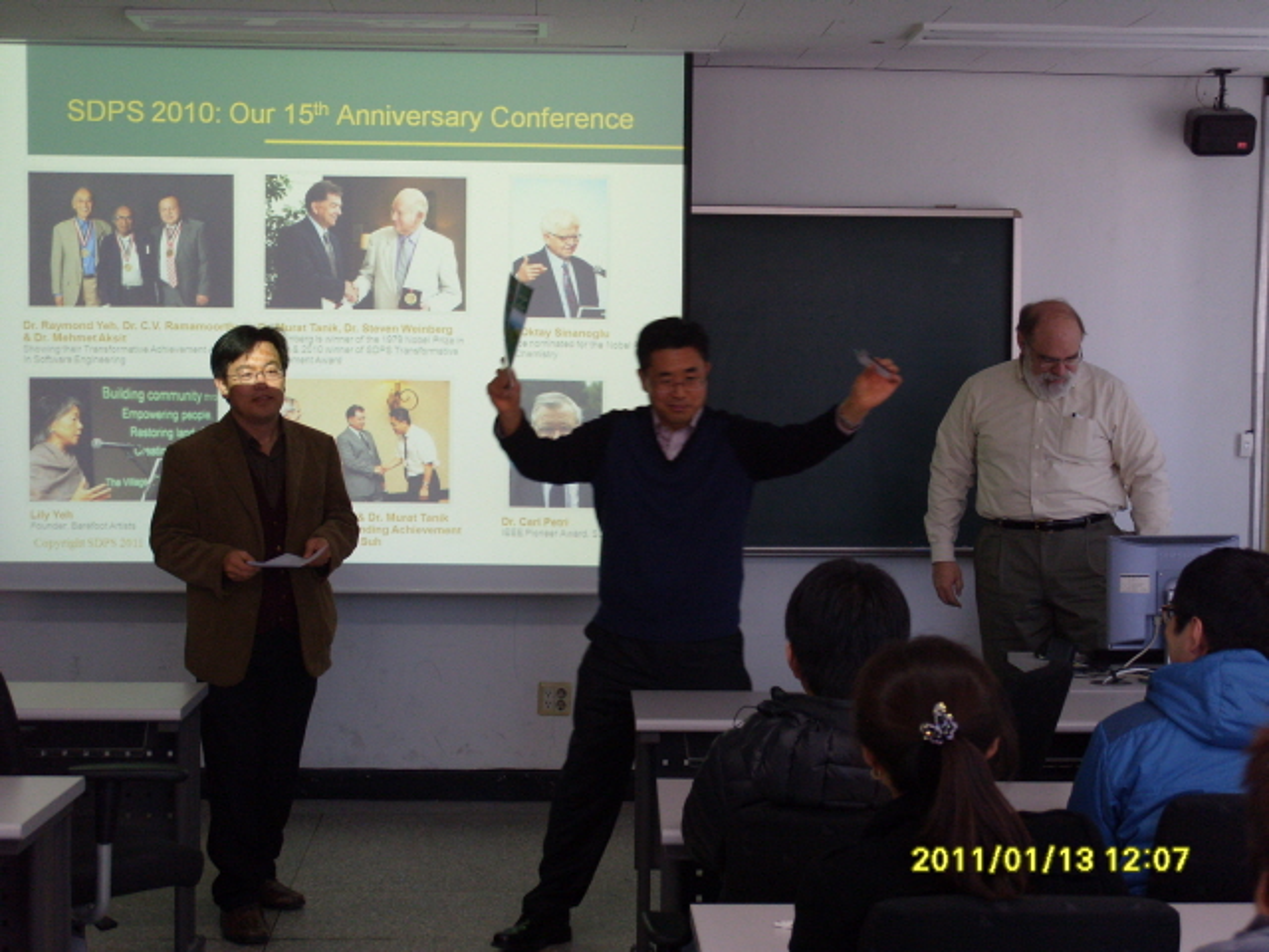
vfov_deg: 25.2
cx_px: 634
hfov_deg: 33.2
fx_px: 2126
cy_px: 476
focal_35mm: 58
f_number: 3.2
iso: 160
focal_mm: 13
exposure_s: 1/60
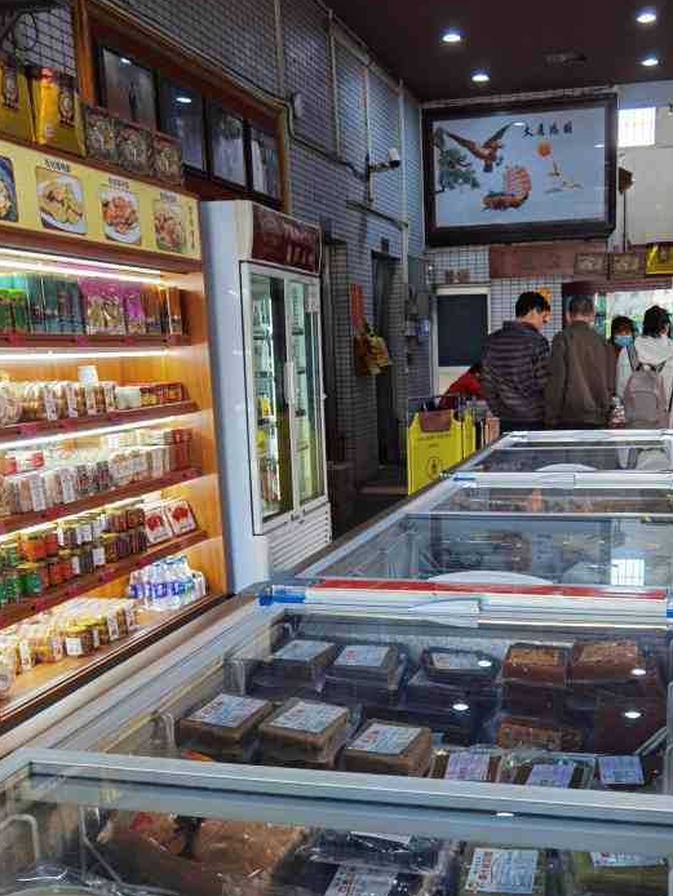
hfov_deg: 36.6
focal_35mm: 39
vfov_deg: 47.2
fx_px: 1010
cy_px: 587
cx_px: 426
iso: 100
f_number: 1.9
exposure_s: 1/100
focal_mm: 6.71
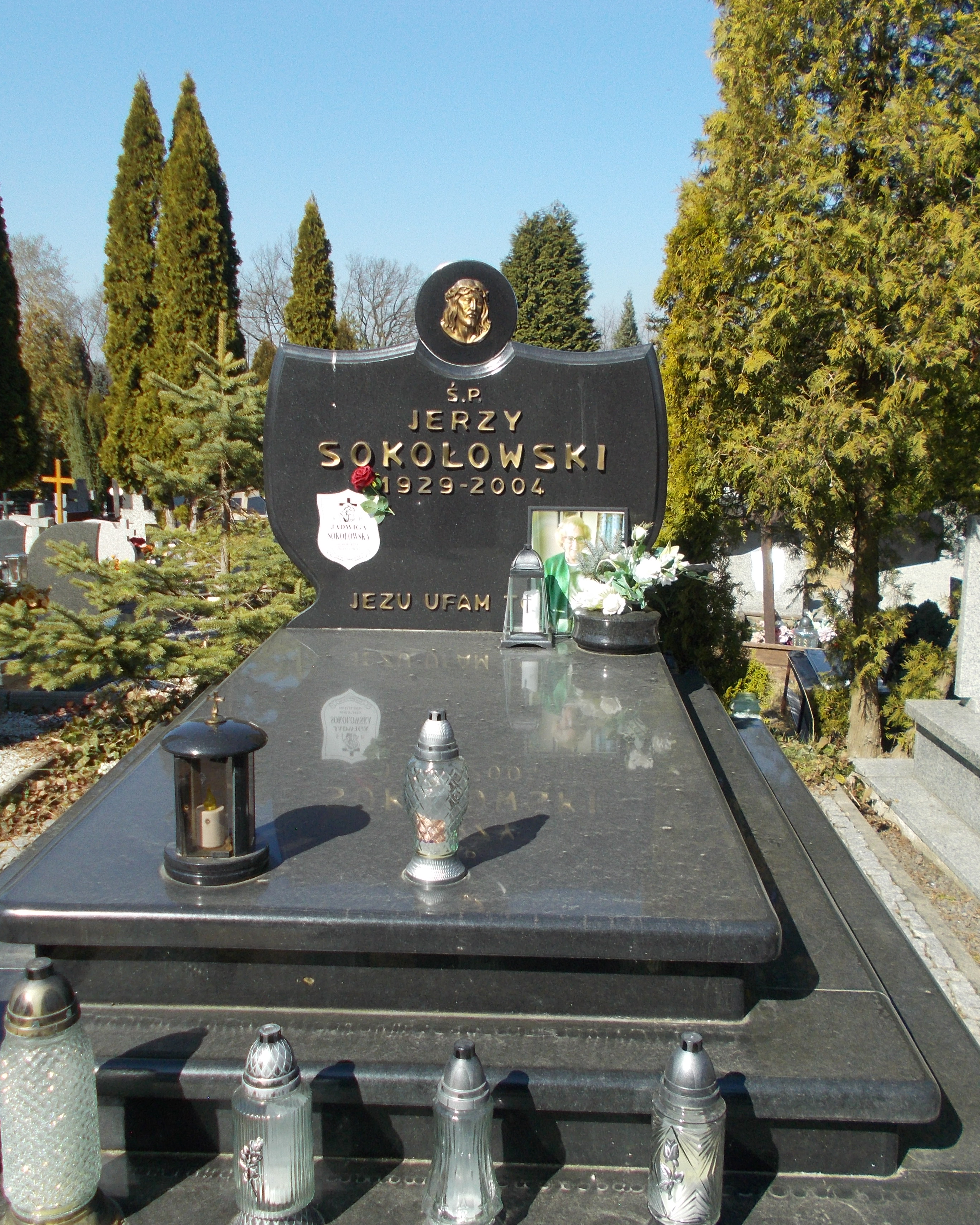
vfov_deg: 52.8
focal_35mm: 34
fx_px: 1232
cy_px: 612
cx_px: 481
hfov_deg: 43.4
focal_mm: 4.6
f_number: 8
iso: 80
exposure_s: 1/125
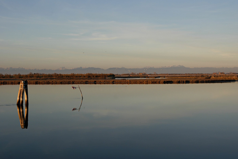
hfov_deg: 37.8
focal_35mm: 52
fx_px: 347
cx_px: 119
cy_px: 80
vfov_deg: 25.8
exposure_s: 1/100
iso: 100
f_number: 9
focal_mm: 35
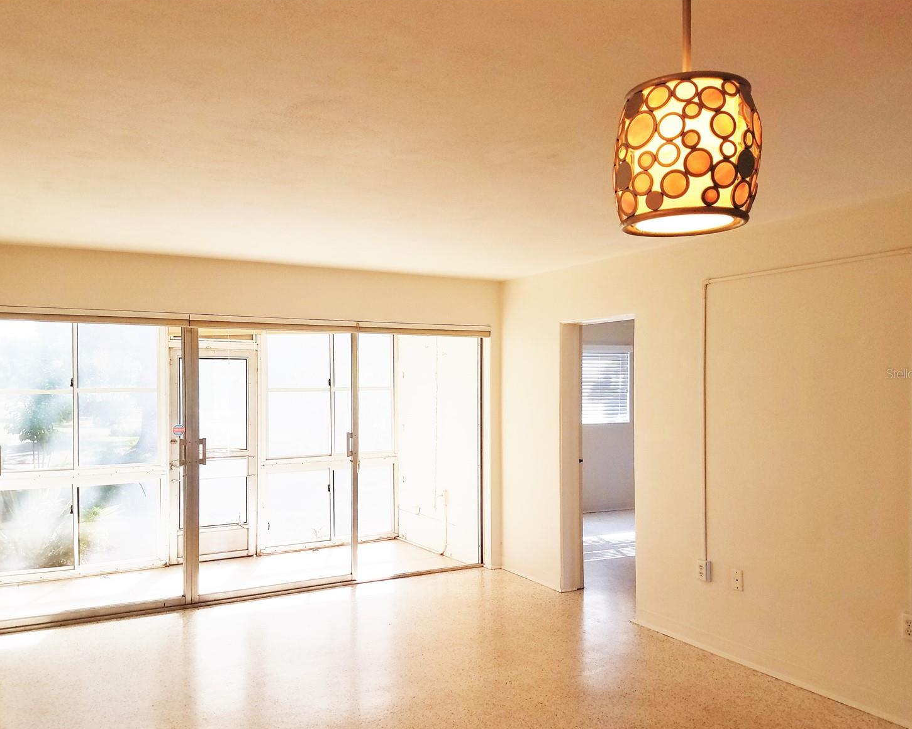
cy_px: 373
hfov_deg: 62.2
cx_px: 442
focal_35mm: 28
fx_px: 756
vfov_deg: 51.5
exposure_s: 1/120
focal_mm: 4.2
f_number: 1.7
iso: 40
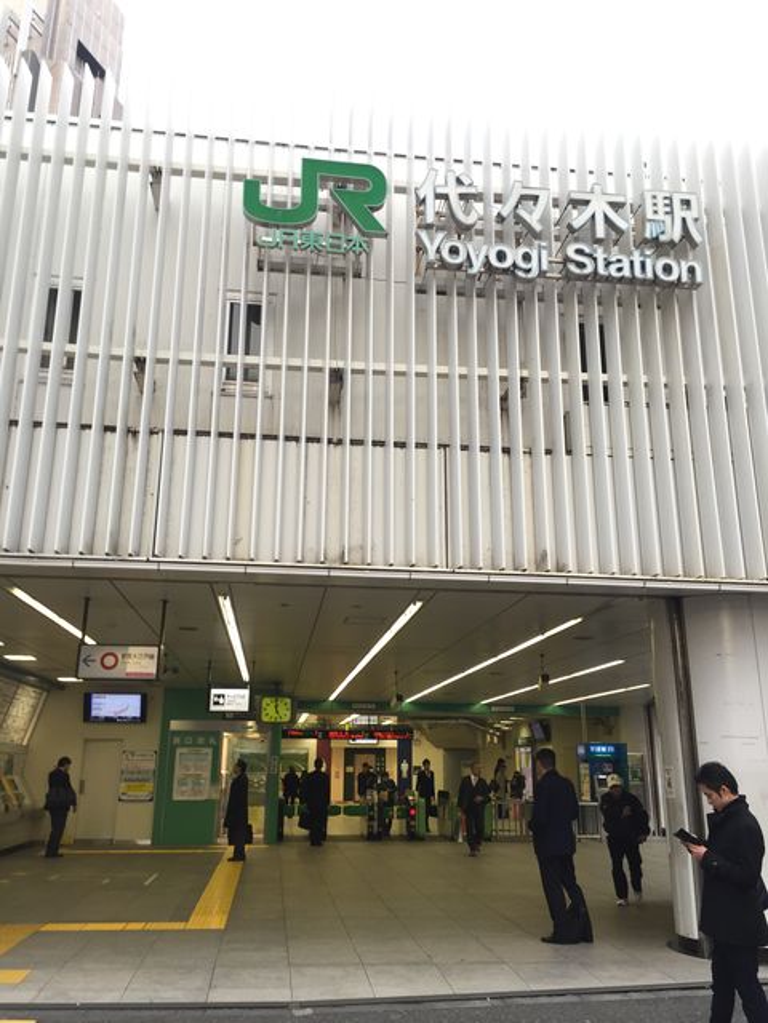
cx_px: 384
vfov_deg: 61.7
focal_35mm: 29
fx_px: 858
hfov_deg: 48.2
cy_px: 512
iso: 40
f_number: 2.2
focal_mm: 4.15
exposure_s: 1/60
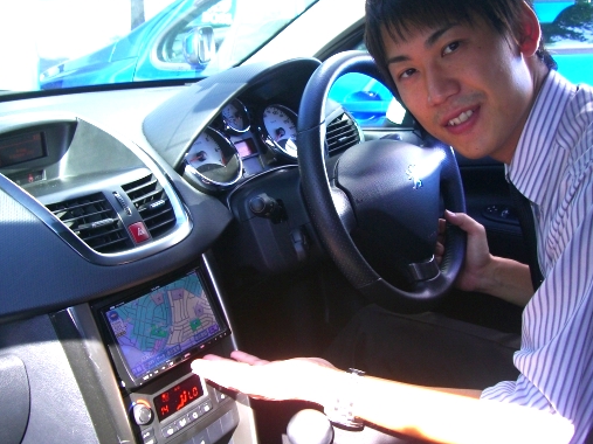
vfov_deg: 30.2
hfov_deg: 39.7
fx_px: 822
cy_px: 199
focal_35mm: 48
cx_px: 306
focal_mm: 7.9
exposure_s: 1/160
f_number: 2.8
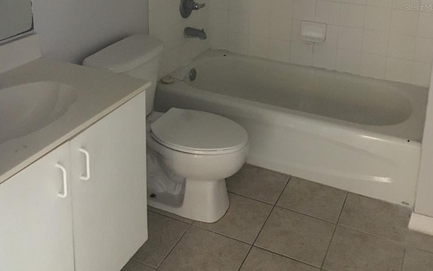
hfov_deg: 47.2
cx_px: 217
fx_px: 496
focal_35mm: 42
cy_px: 7
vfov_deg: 28.8
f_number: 2.2
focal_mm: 4.15
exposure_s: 1/15
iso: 500
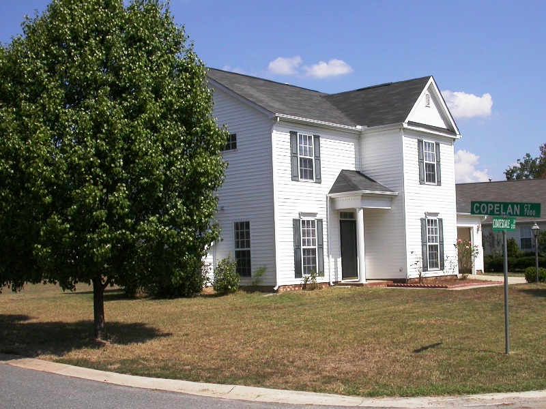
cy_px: 204
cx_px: 273
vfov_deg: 37.7
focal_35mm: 38
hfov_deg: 49.0
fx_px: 599
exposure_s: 1/527
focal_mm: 7.85
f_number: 7.5
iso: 100
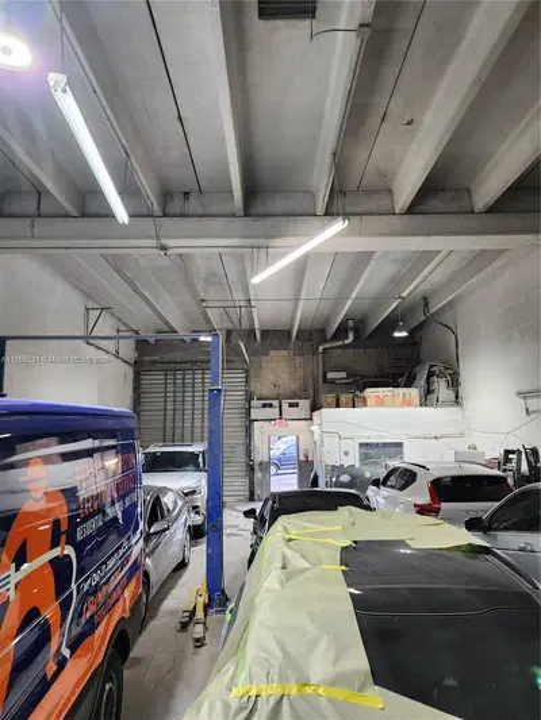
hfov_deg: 58.9
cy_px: 360
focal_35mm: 23
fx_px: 479
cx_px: 270
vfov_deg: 73.9
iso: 200
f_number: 1.8
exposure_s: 1/120
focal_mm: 6.4
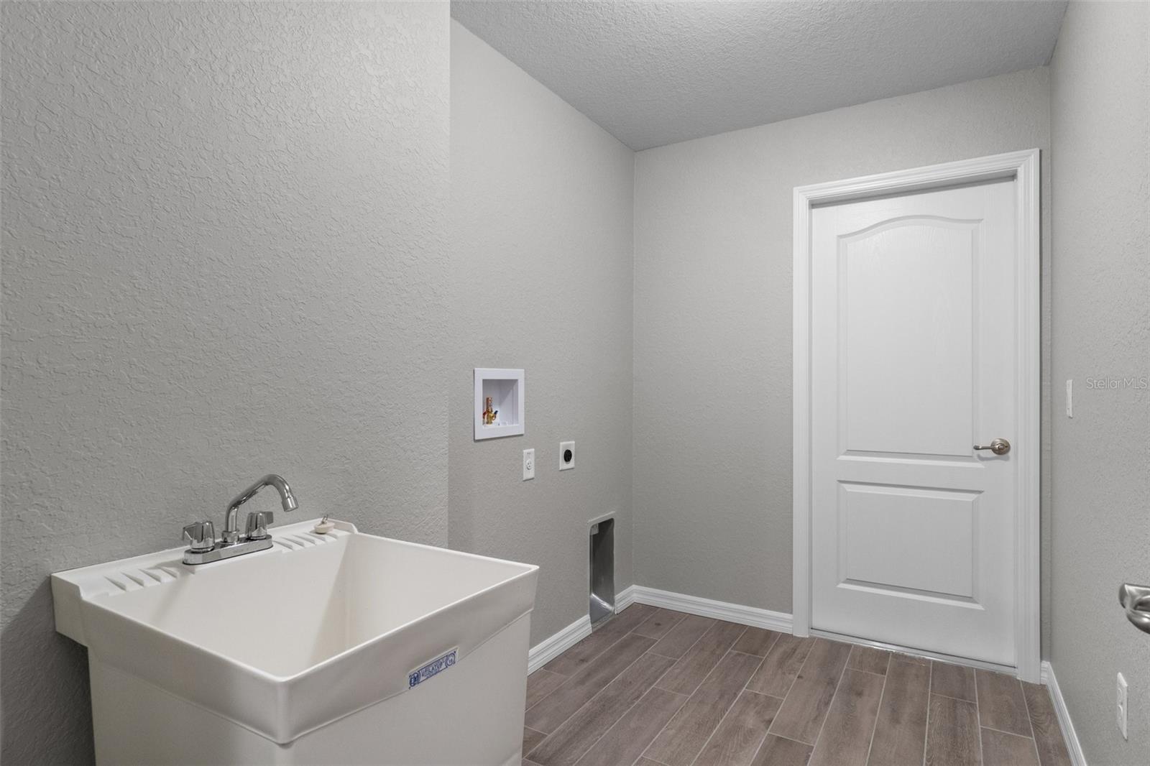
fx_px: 623
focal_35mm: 20
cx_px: 575
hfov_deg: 85.4
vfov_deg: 63.2
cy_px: 383
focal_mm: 13
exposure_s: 2.5
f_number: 8
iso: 500
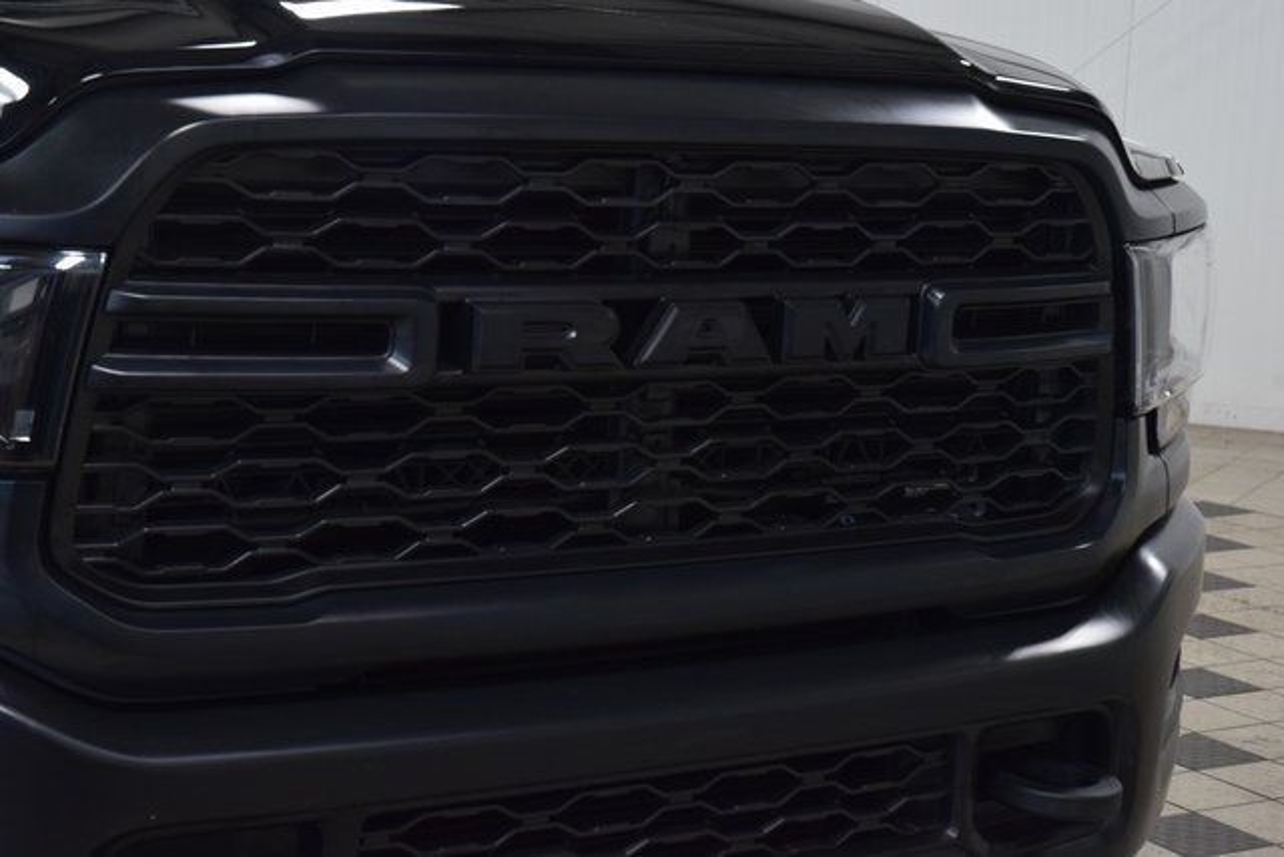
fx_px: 2461
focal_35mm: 69
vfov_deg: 19.7
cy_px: 428
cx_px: 642
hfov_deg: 29.2
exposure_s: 1/60
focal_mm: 46
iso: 1600
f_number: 7.1
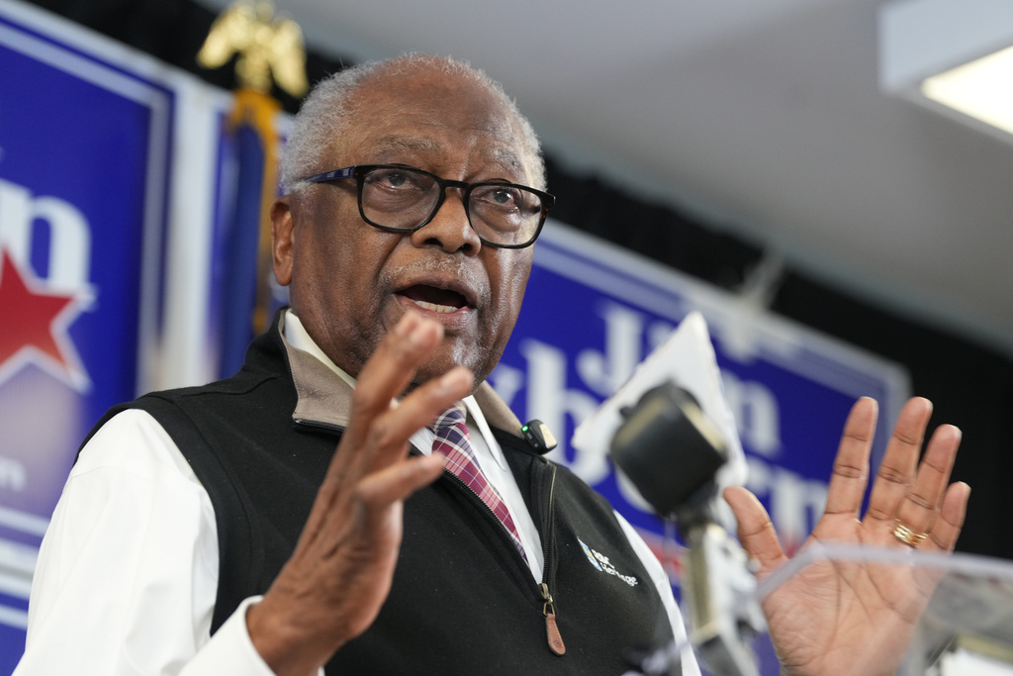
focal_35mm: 135
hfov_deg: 15.2
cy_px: 338
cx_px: 506
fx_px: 3799
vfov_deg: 10.2
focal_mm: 135
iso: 2500
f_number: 3.5
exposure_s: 1/160
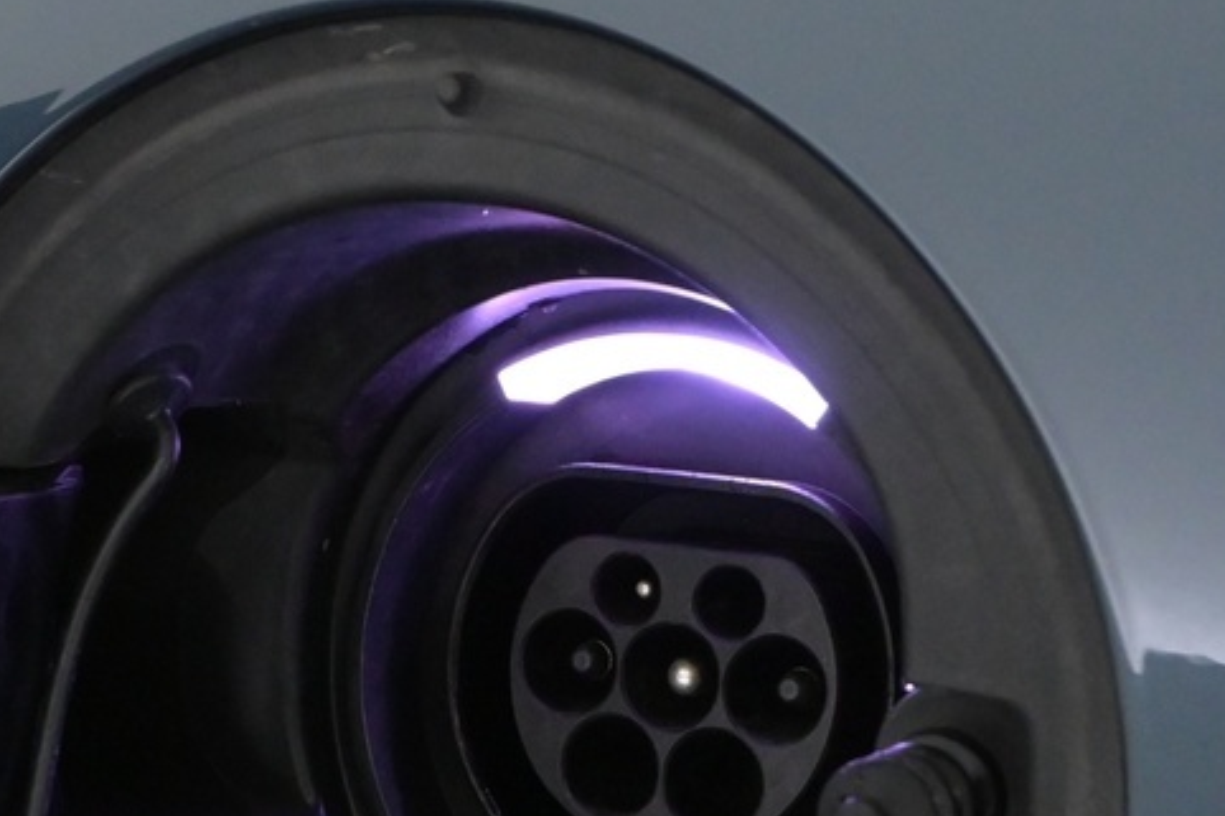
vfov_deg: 12.0
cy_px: 630
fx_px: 3861
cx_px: 94
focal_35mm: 114
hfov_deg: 17.7
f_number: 5
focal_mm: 22.5
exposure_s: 1/100
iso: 2500
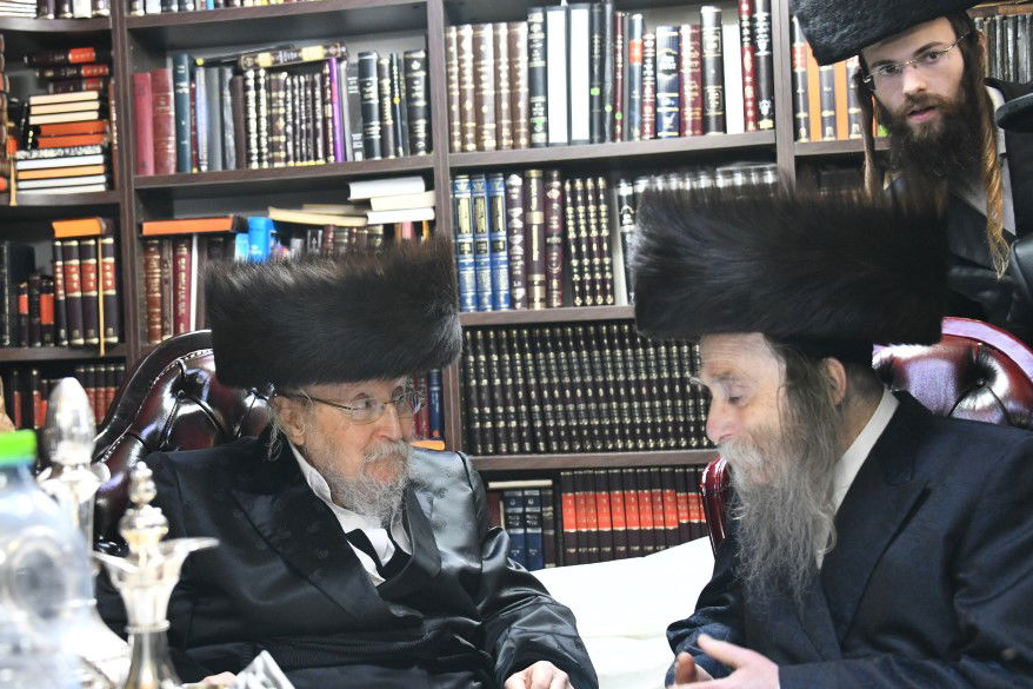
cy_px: 359
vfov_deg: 21.6
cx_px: 365
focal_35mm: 63
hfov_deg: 31.7
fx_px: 1807
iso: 4000
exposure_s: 1/50
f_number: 5
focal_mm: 48
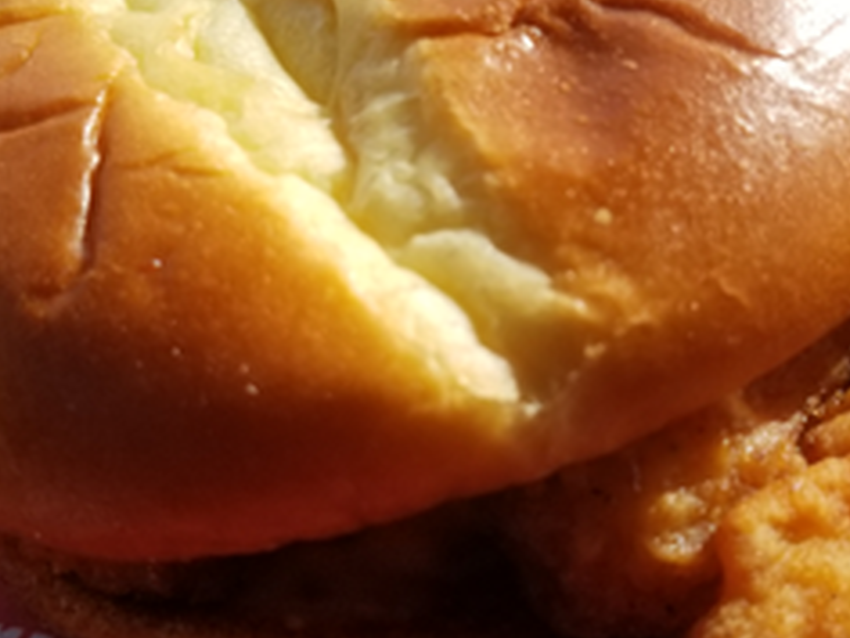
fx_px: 1621
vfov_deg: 22.2
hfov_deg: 29.4
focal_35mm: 66
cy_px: 278
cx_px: 457
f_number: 1.7
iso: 50
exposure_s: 1/612
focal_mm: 4.3
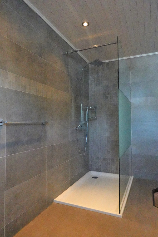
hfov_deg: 53.1
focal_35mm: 24
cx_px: 79
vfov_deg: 73.7
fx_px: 158
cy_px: 118
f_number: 4
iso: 6400
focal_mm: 9
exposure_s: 1/500
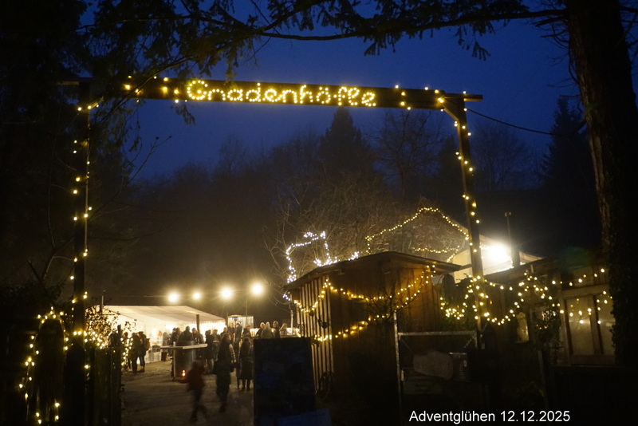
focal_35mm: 33
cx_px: 319
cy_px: 213
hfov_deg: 57.2
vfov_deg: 40.0
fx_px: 585
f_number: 3.5
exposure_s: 1/13
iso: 3200
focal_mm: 22
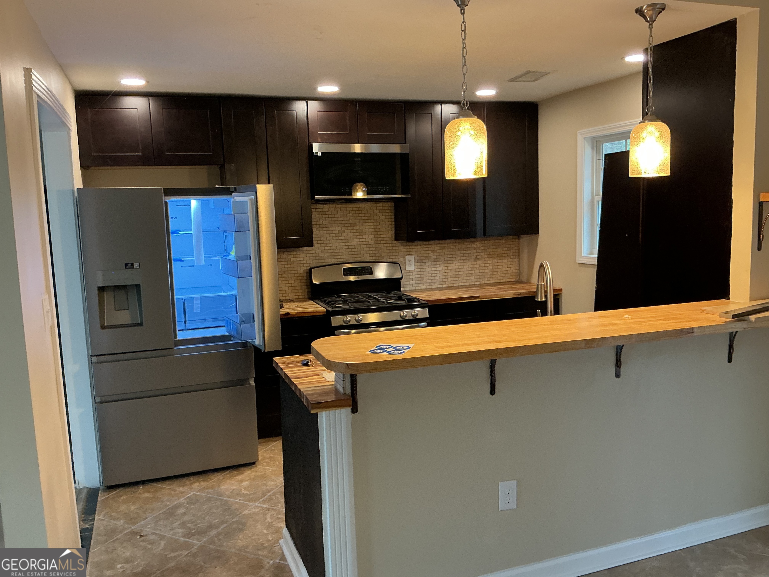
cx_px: 384
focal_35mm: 29
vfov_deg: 48.2
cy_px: 288
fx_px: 644
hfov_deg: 61.7
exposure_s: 1/60
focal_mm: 3
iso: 160
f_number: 1.8
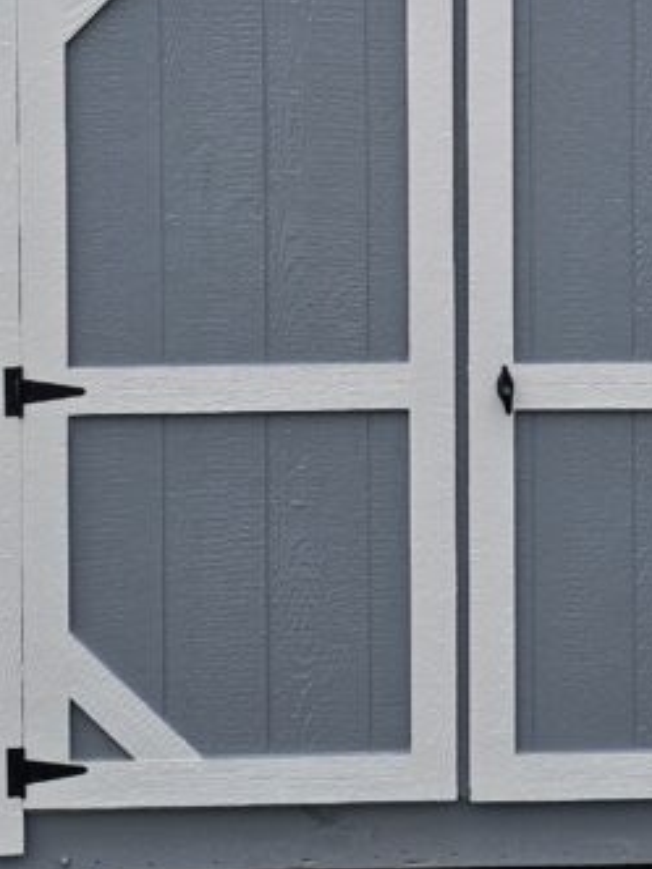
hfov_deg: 20.7
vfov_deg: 26.9
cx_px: 416
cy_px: 188
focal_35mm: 71
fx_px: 1783
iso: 10
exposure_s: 1/355
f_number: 1.7
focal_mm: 6.3
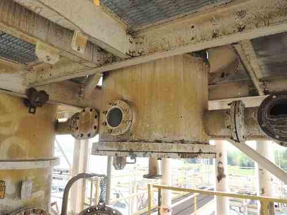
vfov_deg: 49.7
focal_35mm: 28
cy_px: 108
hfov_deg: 63.4
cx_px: 144
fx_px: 232
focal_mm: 4.9
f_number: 3.1
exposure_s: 1/250
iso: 100
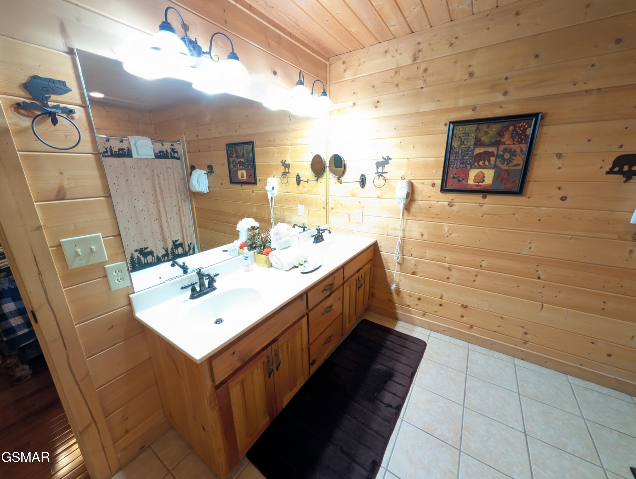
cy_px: 240
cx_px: 318
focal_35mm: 12
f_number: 1.7
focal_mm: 2.02
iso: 154
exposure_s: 1/23.3
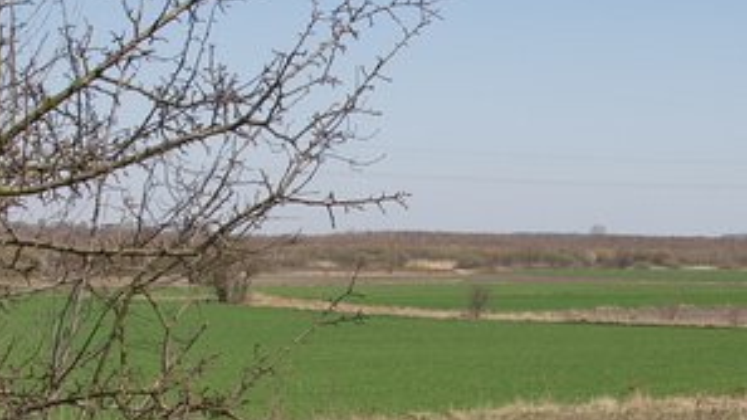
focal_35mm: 86
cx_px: 397
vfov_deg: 13.6
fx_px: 1703
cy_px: 542
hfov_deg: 24.7
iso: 100
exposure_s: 1/400
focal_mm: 22
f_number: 8
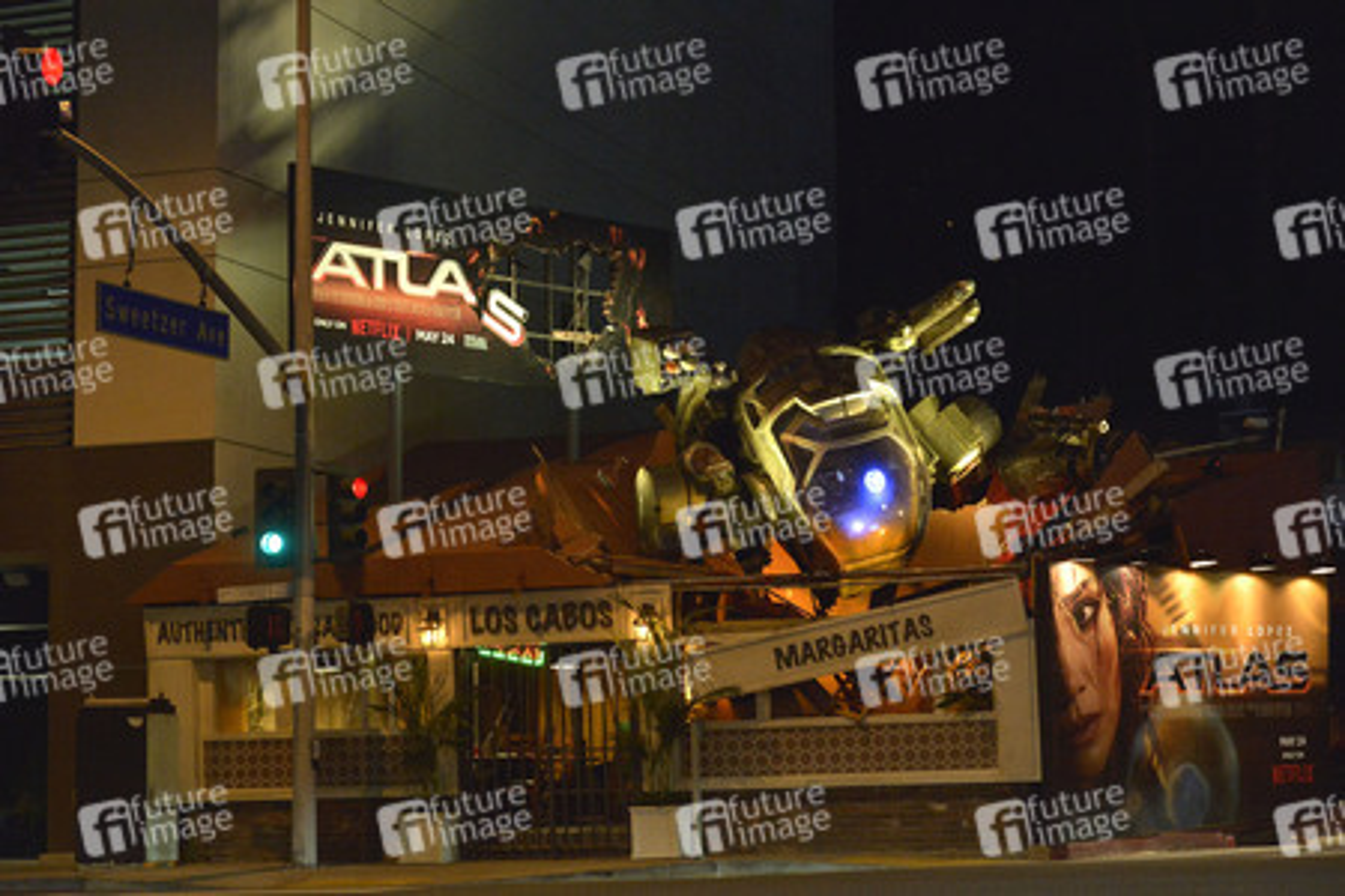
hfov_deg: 28.8
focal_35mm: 70
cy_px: 448
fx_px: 2615
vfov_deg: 19.5
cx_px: 672
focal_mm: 70
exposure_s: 1/250
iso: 3200
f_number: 6.3
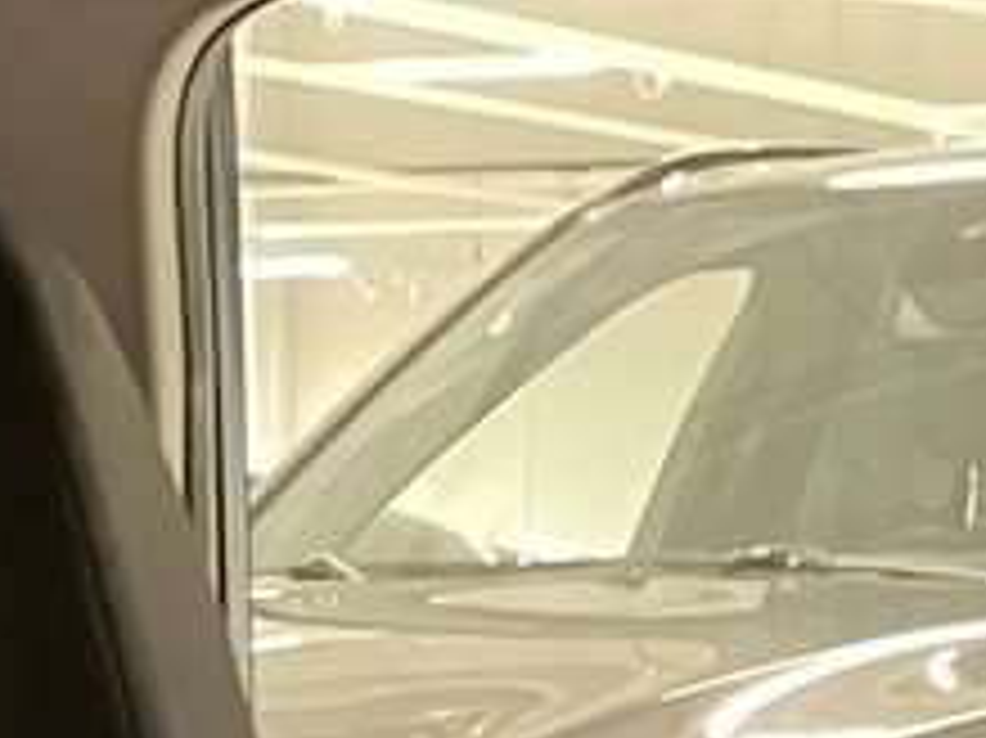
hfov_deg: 10.7
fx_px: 5238
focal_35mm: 184
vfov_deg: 7.2
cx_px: 806
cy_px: 2133
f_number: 1.8
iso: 640
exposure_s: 1/25
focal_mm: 3.99
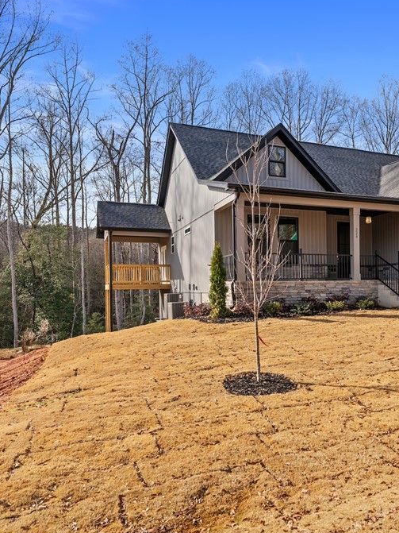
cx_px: 297
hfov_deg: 47.7
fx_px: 433
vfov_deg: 63.2
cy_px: 270
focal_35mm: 28
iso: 100
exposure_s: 1/320
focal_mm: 18.1
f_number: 5.6
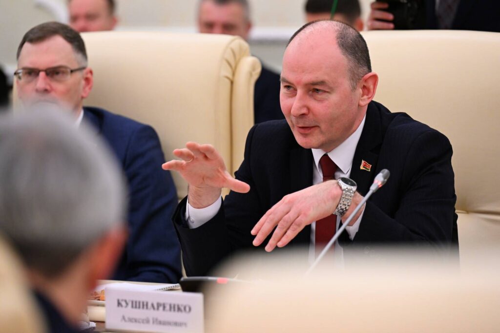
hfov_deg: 11.4
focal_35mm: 180
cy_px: 166
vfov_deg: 7.6
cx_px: 250
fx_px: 2499
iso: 2000
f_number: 4
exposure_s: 1/160
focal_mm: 180
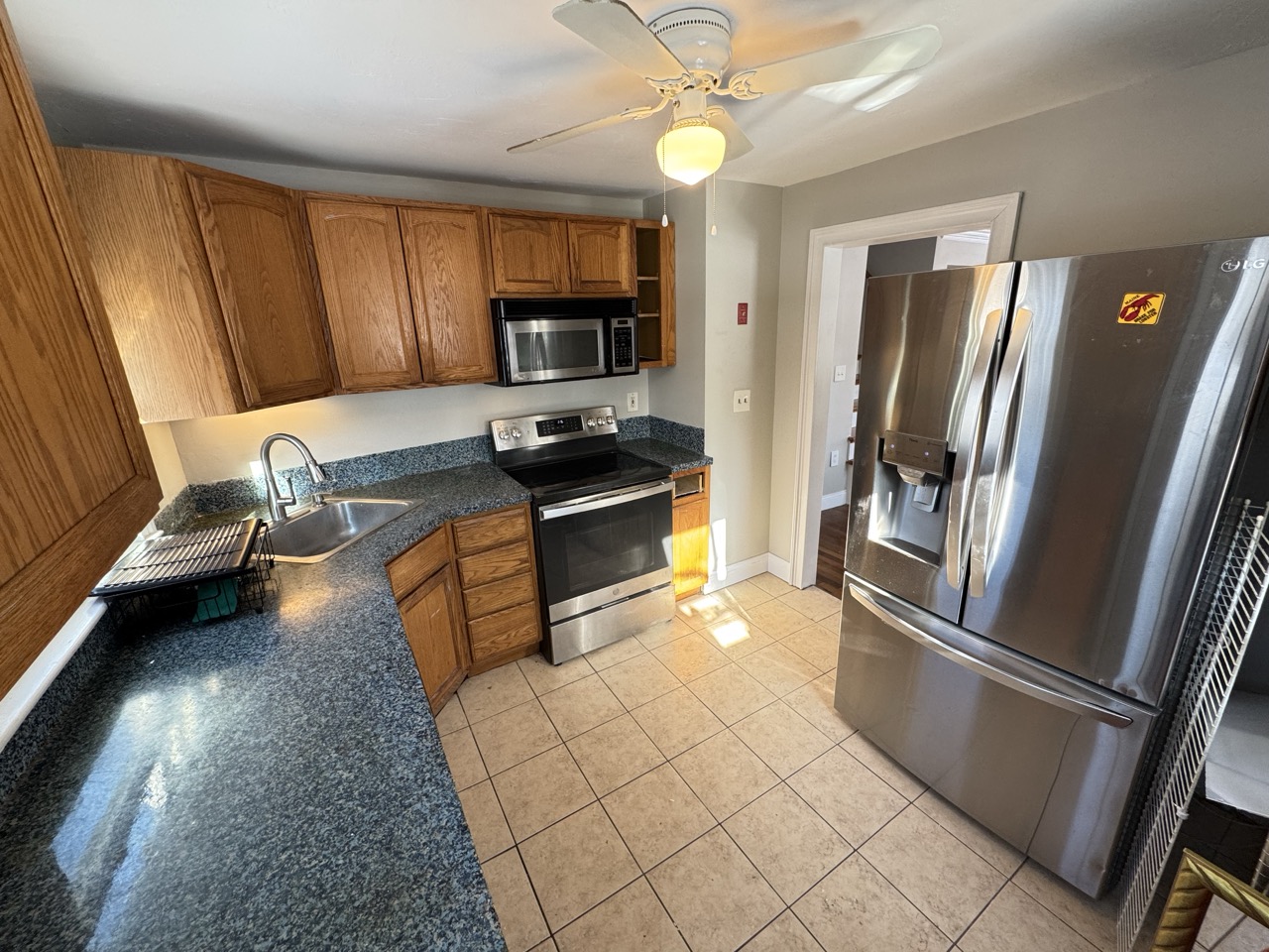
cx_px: 634
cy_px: 476
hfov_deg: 102.1
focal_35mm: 14
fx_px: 513
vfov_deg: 85.7
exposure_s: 1/120
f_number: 2.2
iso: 160
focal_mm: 2.22
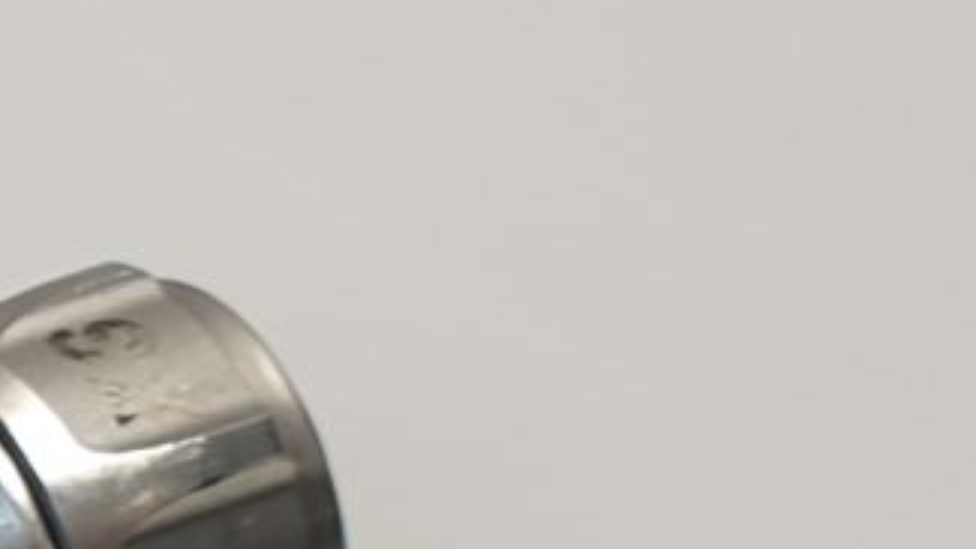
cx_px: -1634
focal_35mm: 223
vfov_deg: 5.4
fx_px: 5773
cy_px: 870
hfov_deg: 8.5
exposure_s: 1/50
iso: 64
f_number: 2.4
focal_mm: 4.3
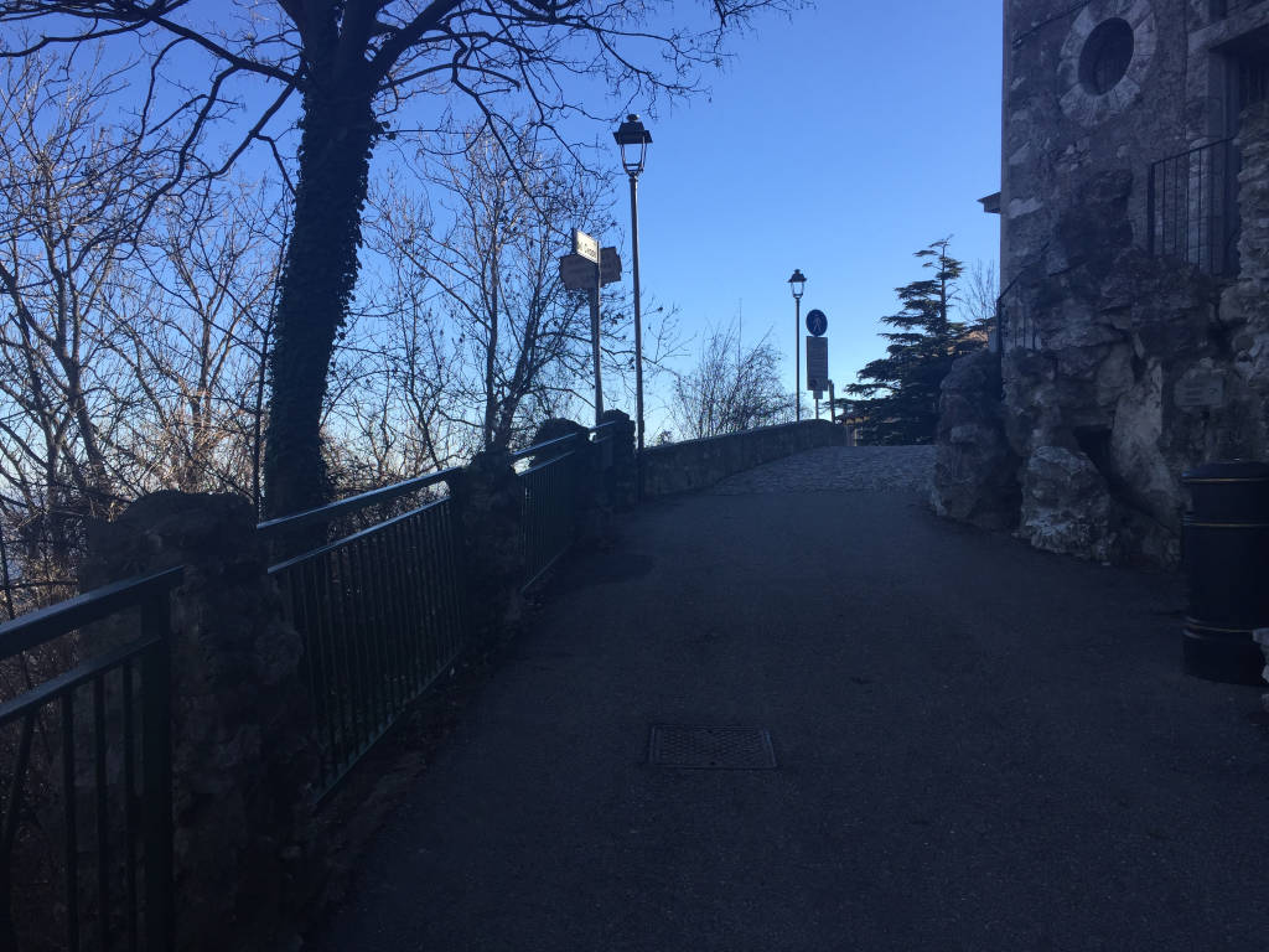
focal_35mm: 29
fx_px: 1063
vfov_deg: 48.2
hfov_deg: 61.7
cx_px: 634
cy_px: 476
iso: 32
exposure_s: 1/920
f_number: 2.2
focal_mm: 4.15
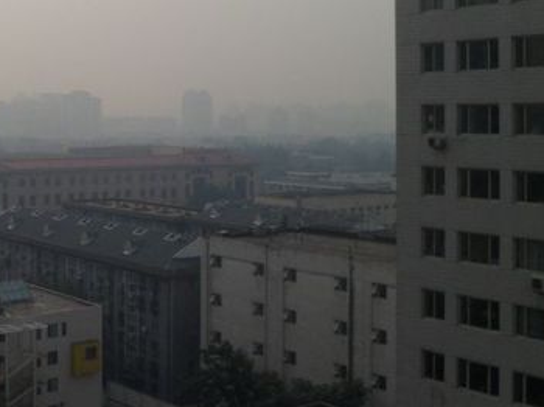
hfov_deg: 32.5
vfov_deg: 24.9
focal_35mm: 58
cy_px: 103
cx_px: 120
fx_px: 911
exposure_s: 1/500
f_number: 9.4
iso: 100
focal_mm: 4.9
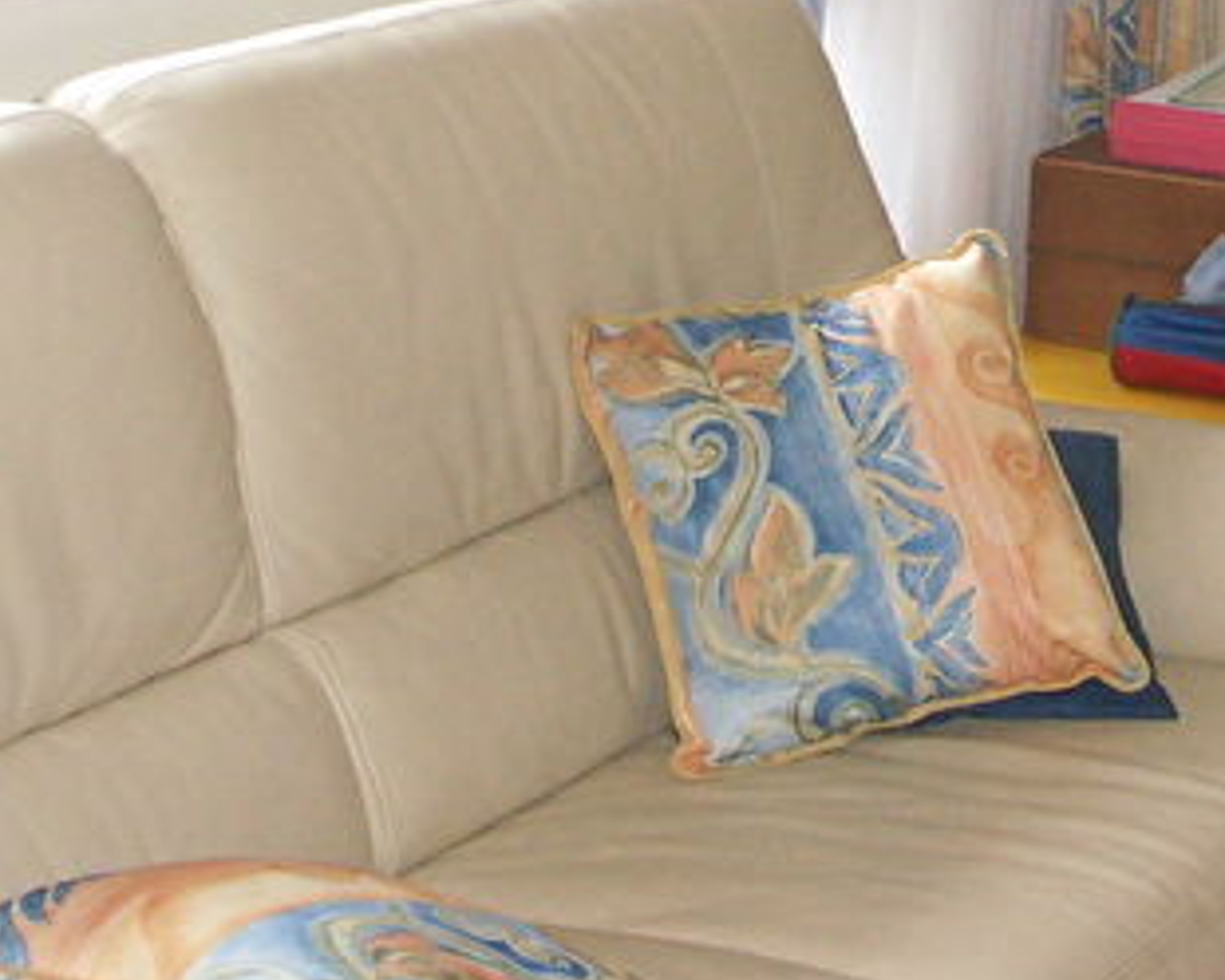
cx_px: 944
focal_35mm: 113
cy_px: -182
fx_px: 4097
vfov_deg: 13.3
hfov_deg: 16.9
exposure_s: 1/200
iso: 200
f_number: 3.5
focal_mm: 8.93
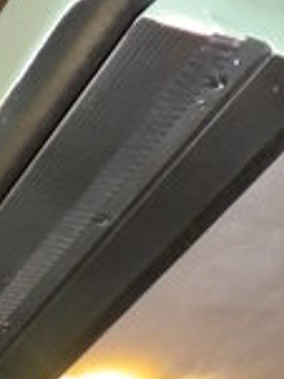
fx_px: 1019
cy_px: 228
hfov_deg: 15.8
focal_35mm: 93
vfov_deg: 21.1
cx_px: 58
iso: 400
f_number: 3.1
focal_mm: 6.3
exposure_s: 1/30
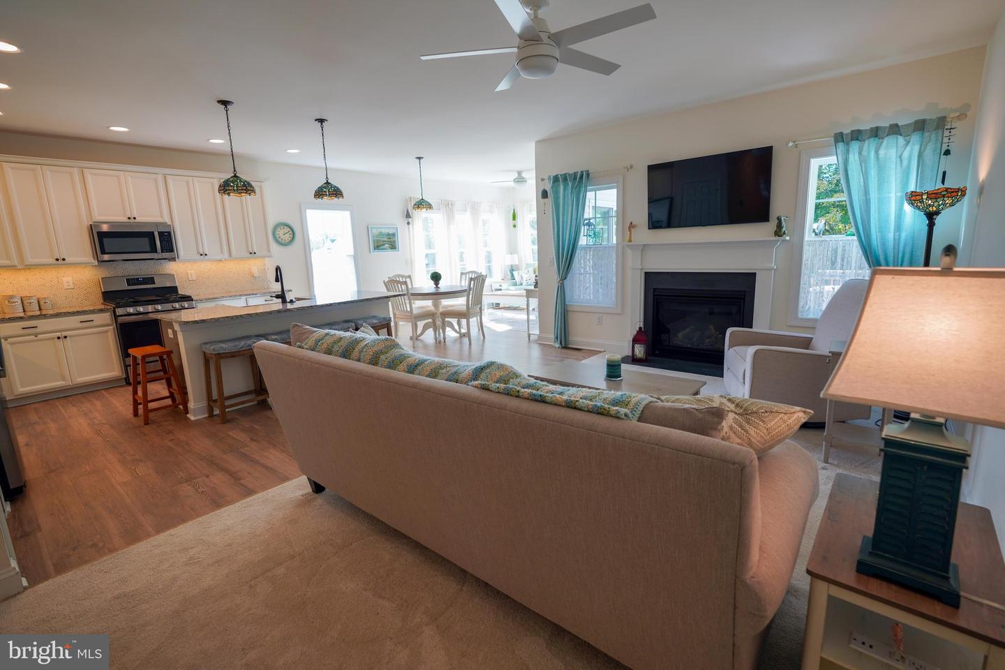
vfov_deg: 73.7
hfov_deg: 96.7
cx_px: 502
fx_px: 447
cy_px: 335
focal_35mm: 16
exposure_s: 1/60
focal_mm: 16
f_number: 4
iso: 200
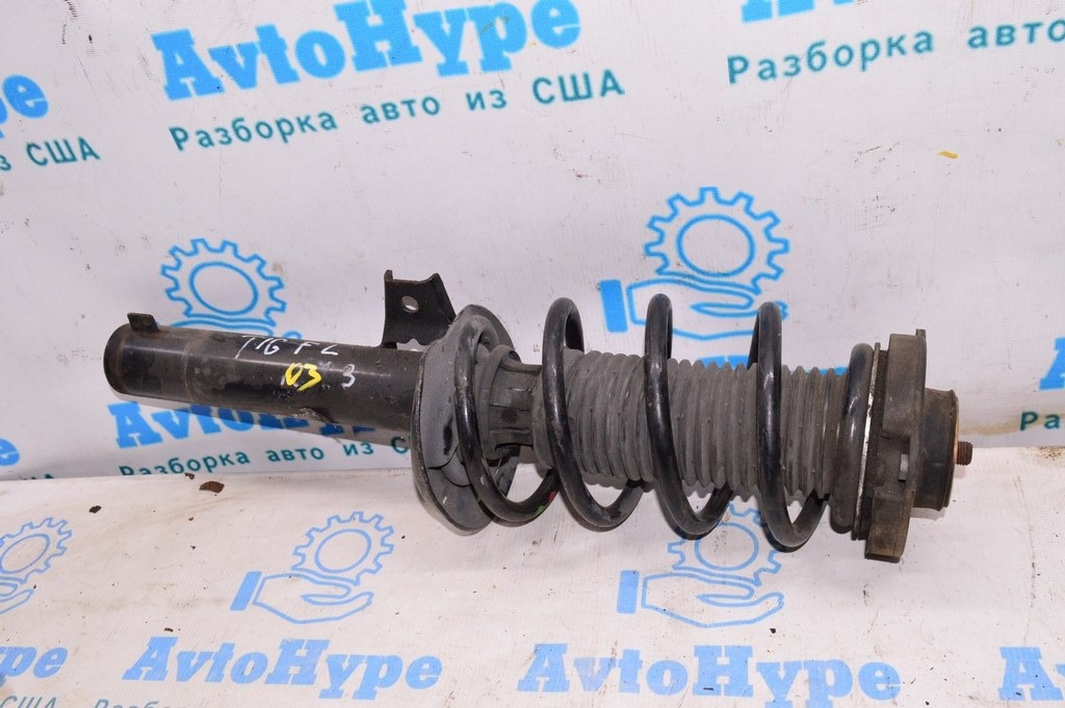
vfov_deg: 36.8
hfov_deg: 53.2
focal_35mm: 36
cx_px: 532
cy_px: 354
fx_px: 1064
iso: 1600
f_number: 8
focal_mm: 24
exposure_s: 1/100
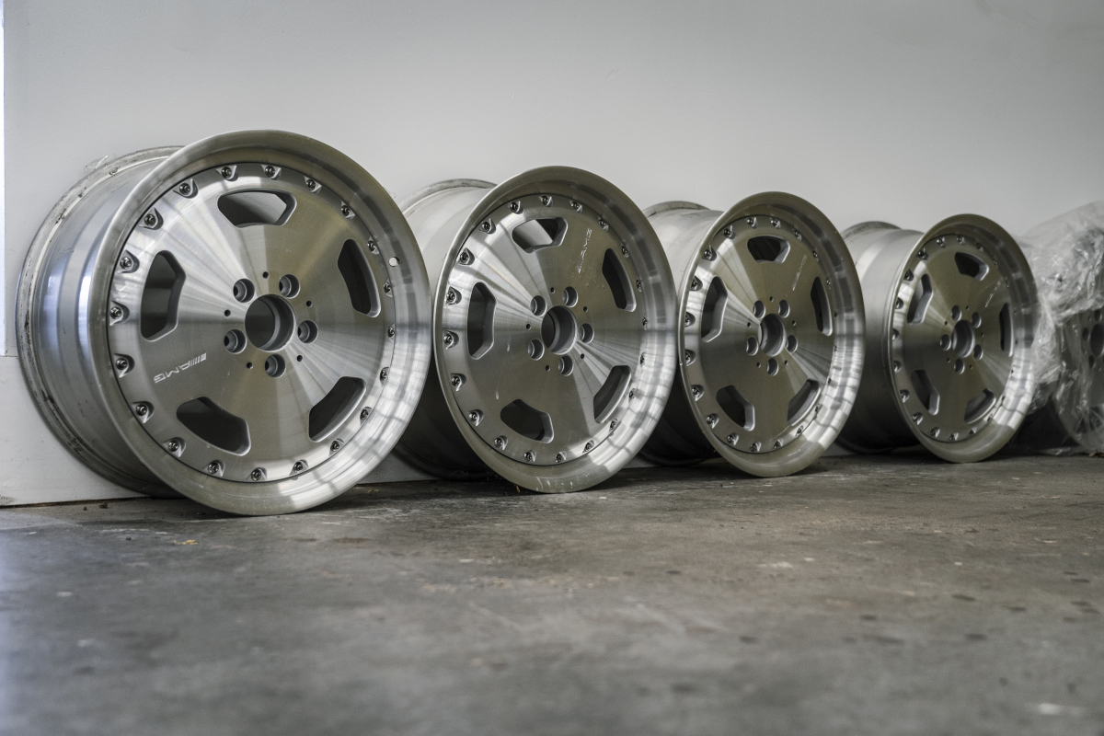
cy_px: 368
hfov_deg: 46.4
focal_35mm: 42
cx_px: 552
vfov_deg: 31.9
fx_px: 1288
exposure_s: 1/40
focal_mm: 42
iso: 800
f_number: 4
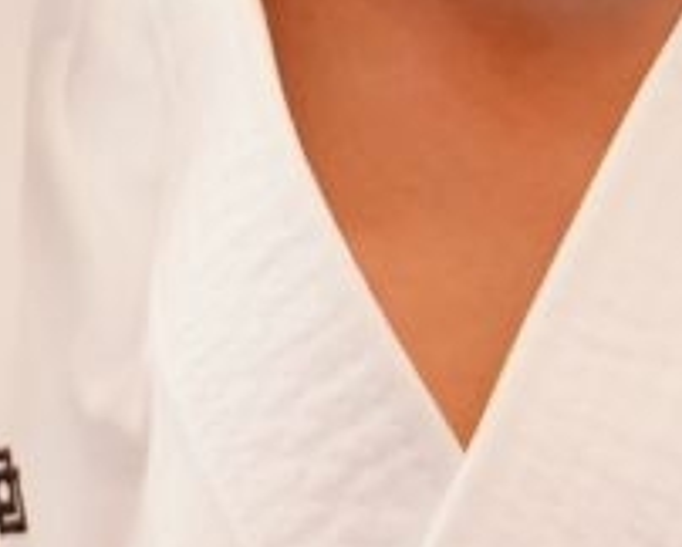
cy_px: 74
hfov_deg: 0.9
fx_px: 44085
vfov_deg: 0.7
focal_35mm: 2182
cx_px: 540
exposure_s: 1/500
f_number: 2.8
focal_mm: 174
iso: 1000
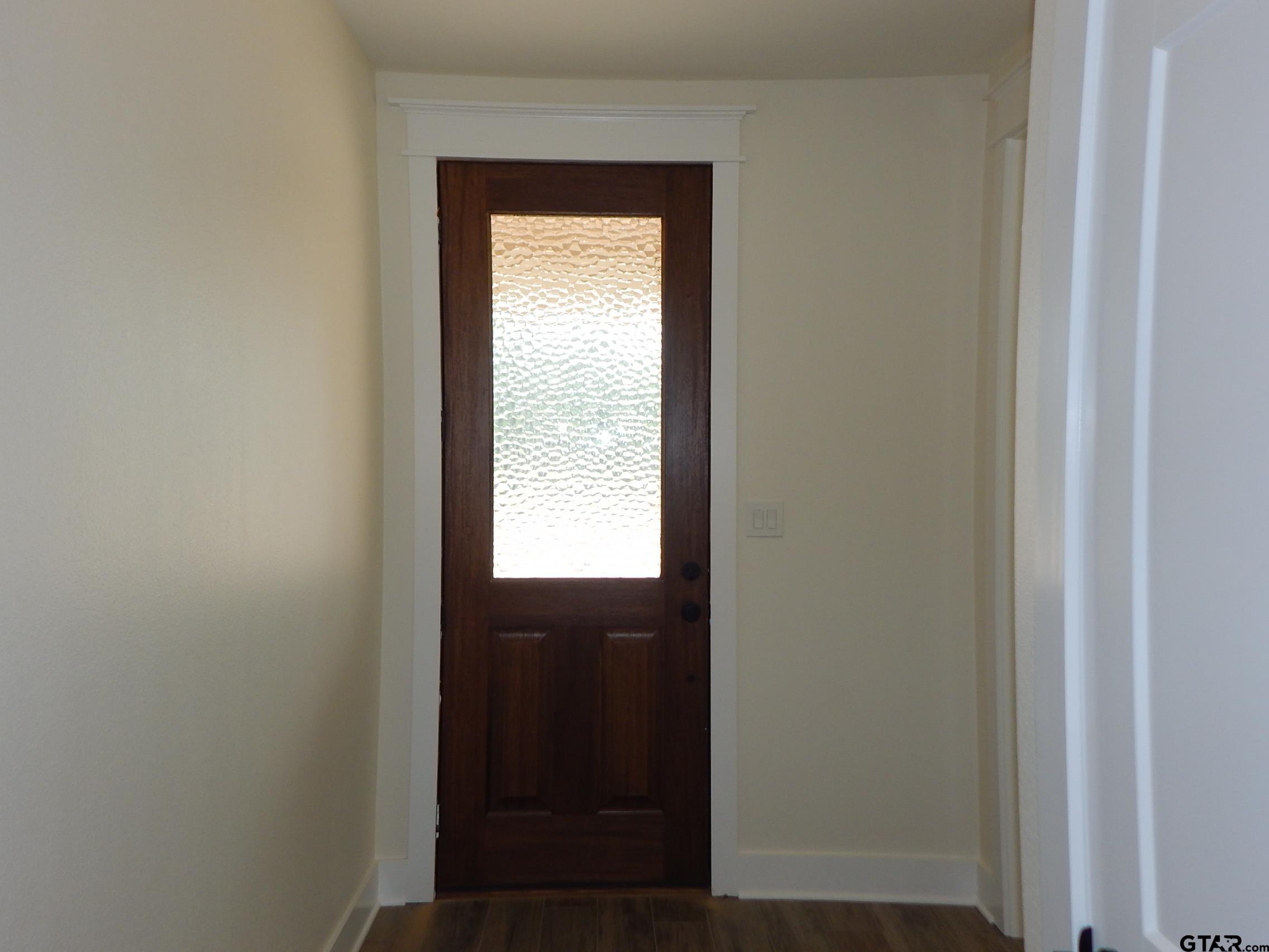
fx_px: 807
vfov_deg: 61.1
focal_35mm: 22
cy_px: 476
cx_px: 634
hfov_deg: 76.4
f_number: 3
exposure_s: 1/125
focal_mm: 4
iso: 125
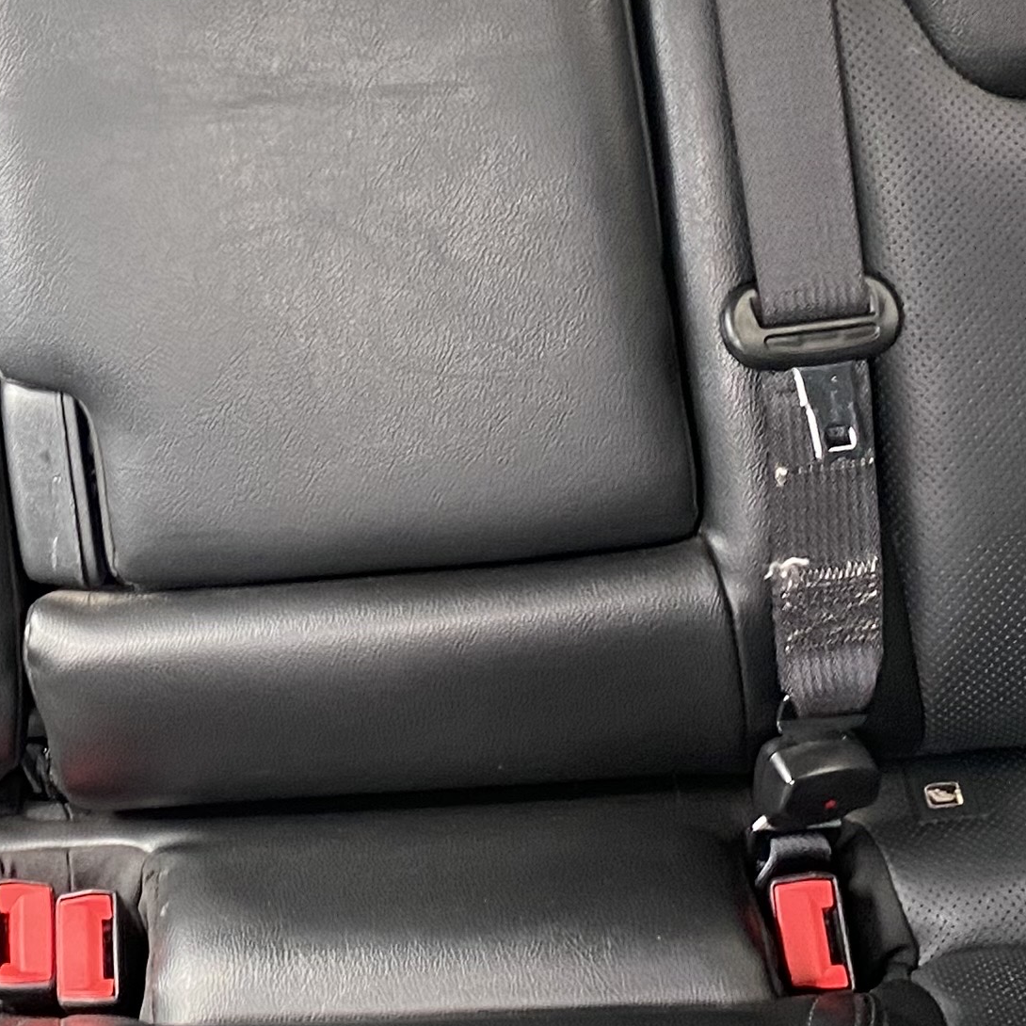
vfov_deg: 19.5
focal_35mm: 85
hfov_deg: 19.2
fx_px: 2850
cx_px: -232
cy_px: -103
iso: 125
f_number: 1.8
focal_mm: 4.25
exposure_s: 1/60
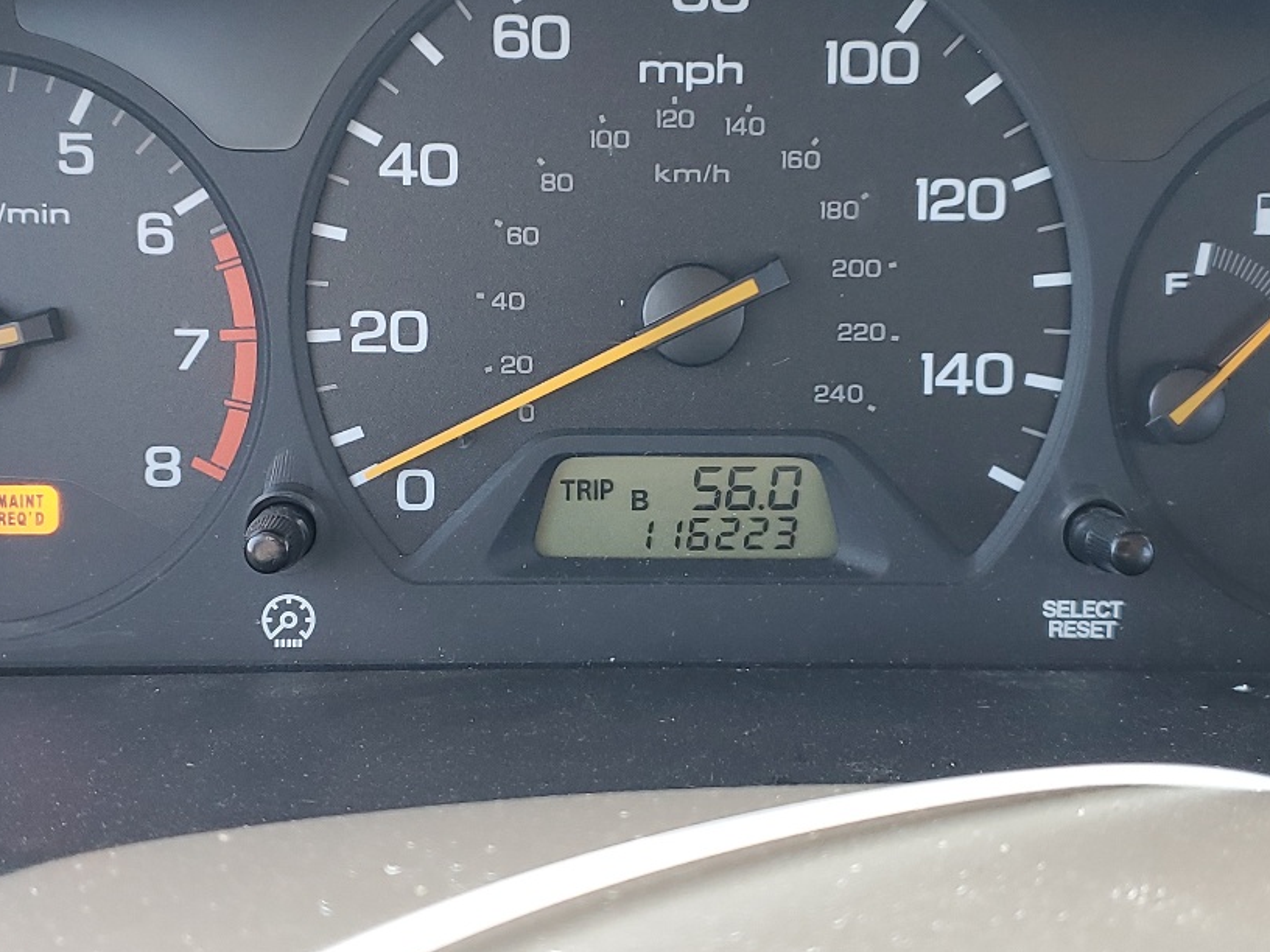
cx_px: 651
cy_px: 373
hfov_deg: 37.5
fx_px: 1871
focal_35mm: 51
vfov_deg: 28.5
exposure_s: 1/60.2
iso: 72
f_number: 1.5
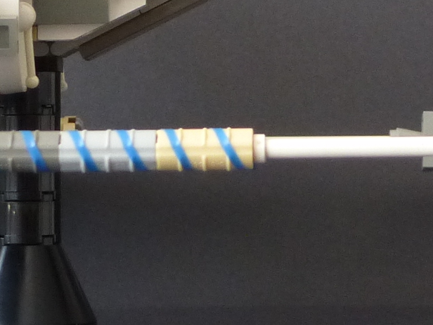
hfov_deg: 10.6
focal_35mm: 187
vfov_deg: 7.8
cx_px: 302
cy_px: -103
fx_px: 2339
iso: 400
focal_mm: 8
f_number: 4
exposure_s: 1/20
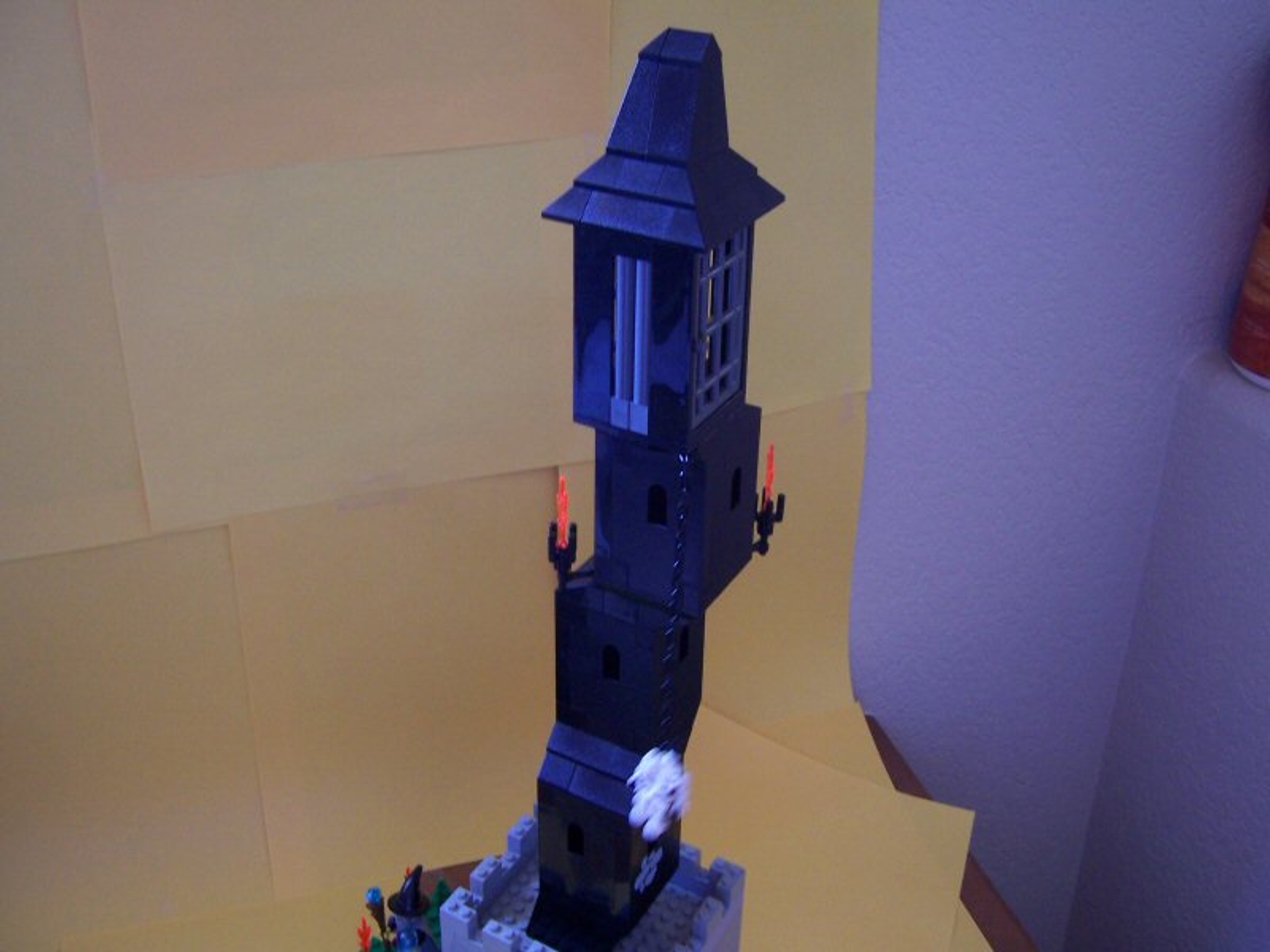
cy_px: 476
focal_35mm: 36
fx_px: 1321
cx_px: 635
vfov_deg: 39.7
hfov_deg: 51.4
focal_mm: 6
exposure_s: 1/10
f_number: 3
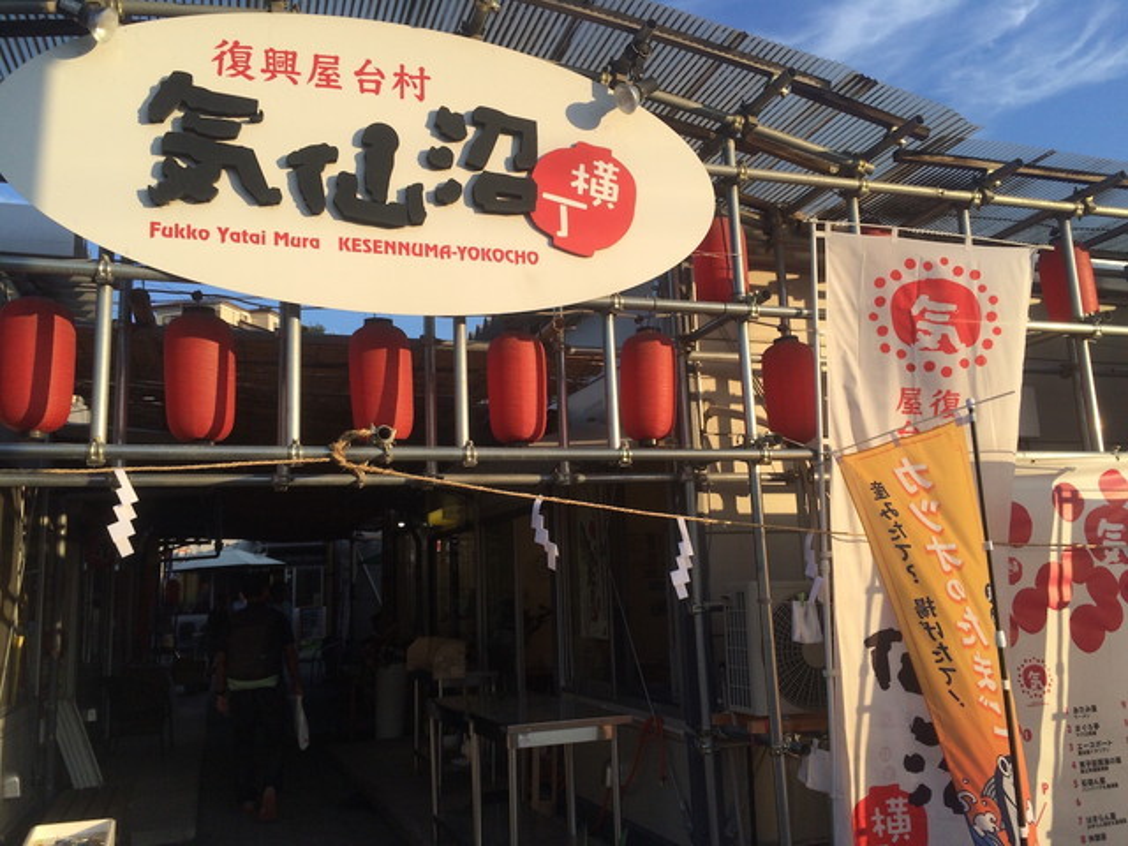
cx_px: 564
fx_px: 945
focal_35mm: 29
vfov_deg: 48.2
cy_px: 423
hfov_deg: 61.7
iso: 32
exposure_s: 1/1109
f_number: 2.2
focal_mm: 4.15
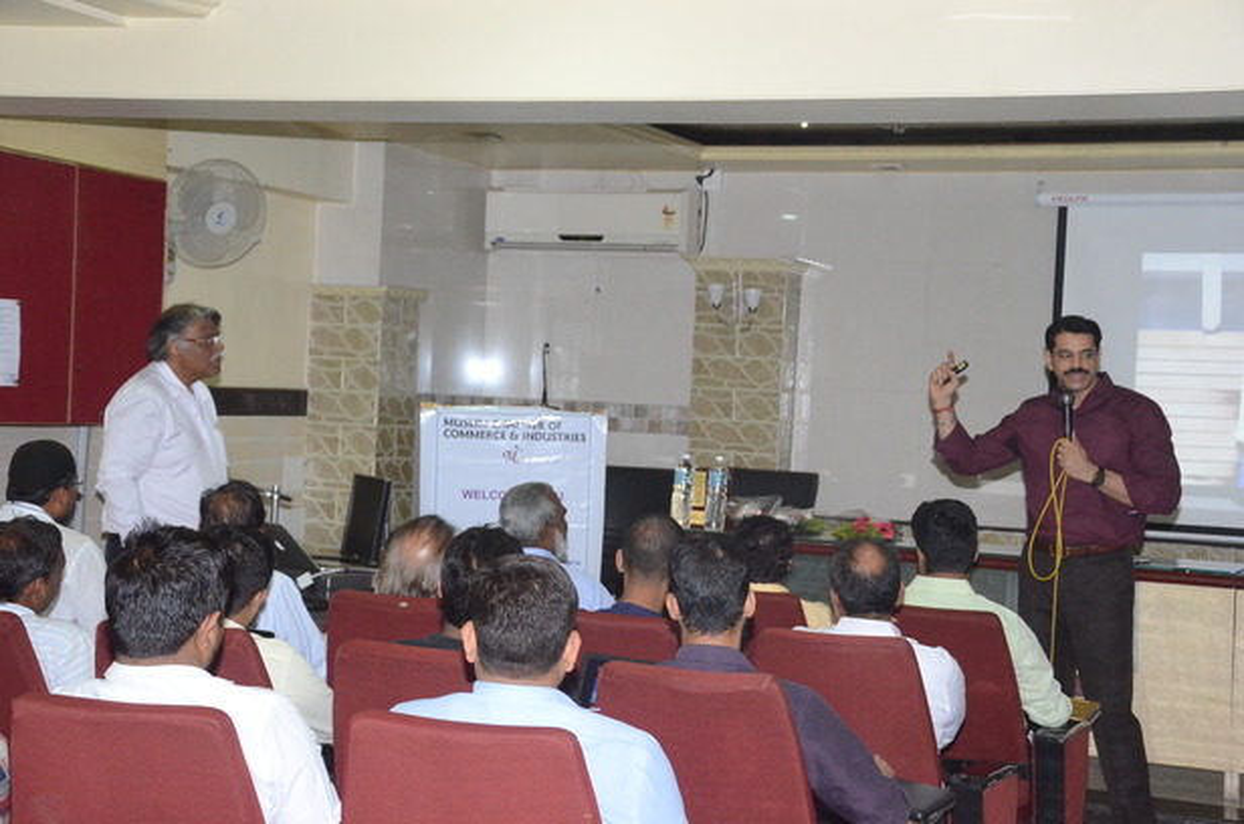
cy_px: 412
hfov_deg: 29.9
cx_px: 622
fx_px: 2328
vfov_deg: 20.1
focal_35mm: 68
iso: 4000
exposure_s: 1/125
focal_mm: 45
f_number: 5.6
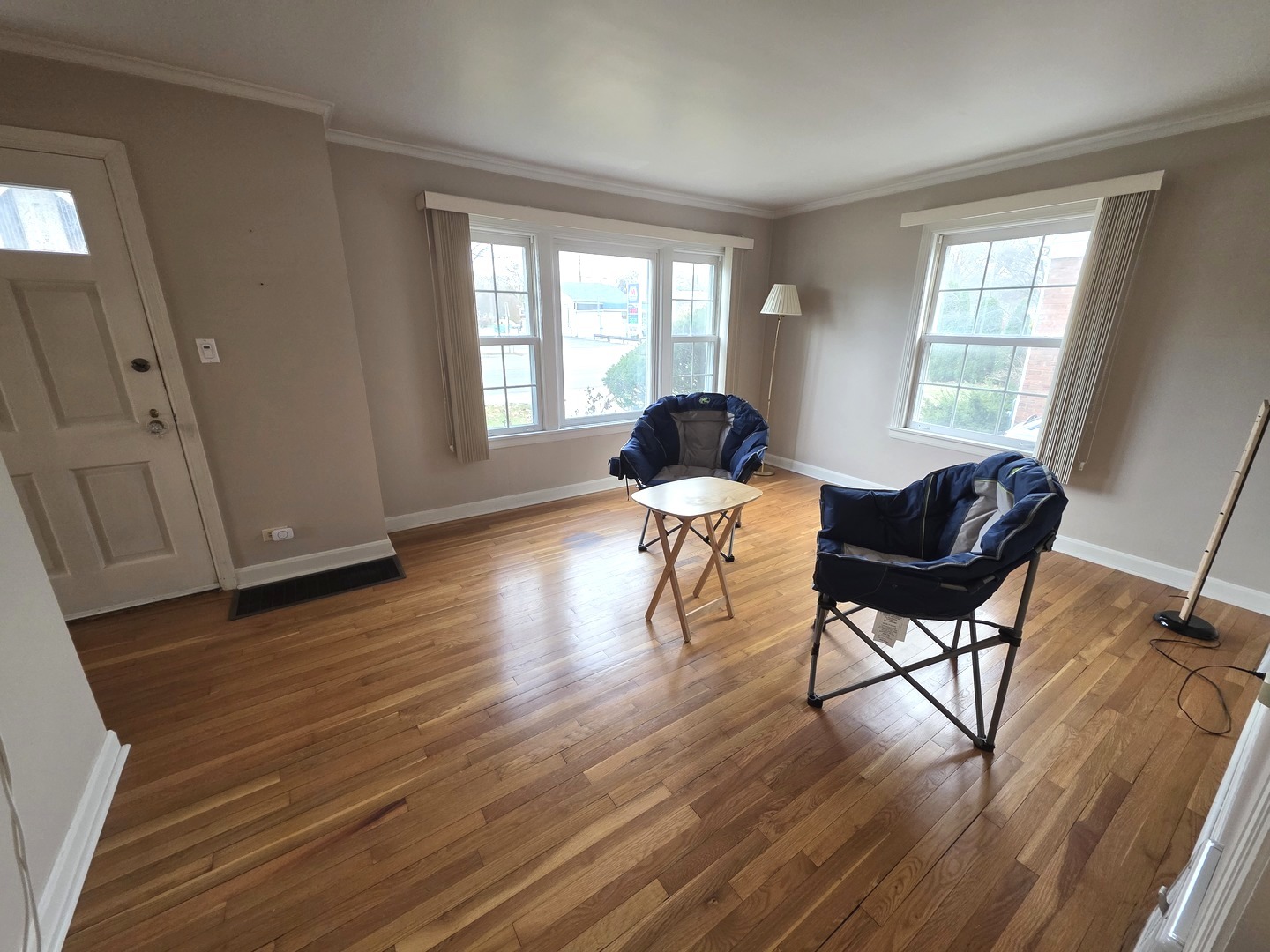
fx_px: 477
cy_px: 476
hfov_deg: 106.2
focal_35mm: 13
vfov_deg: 89.9
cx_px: 635
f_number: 1.9
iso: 250
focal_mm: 2.2
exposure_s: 1/120
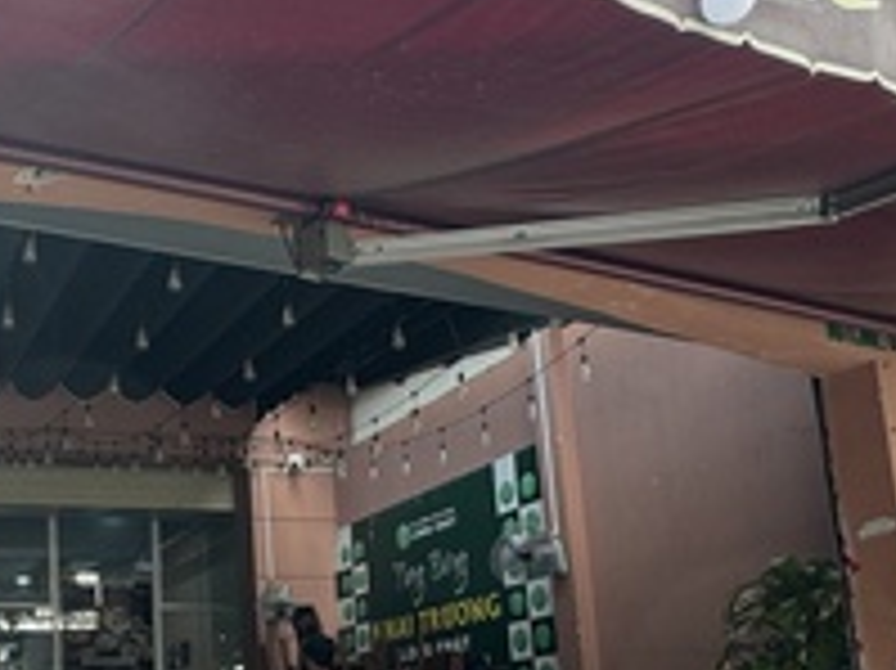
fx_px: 1164
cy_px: 571
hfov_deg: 38.9
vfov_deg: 31.0
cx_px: 77
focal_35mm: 45
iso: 64
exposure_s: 1/99
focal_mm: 2.22
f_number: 2.2
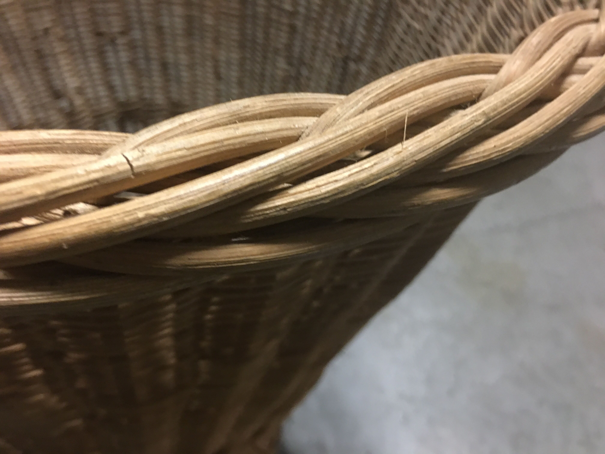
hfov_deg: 61.7
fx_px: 507
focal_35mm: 29
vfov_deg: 48.2
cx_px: 302
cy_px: 227
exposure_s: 1/4
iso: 100
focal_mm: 4.15
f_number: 2.2
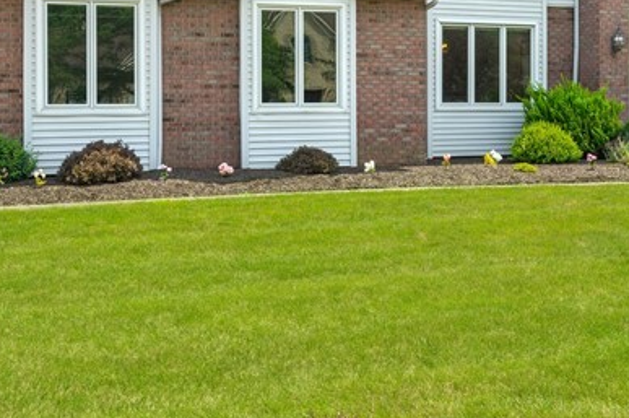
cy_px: 129
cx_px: 401
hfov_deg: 33.8
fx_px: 1030
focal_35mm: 59
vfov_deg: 22.8
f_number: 9
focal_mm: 21
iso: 200
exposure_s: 1/800
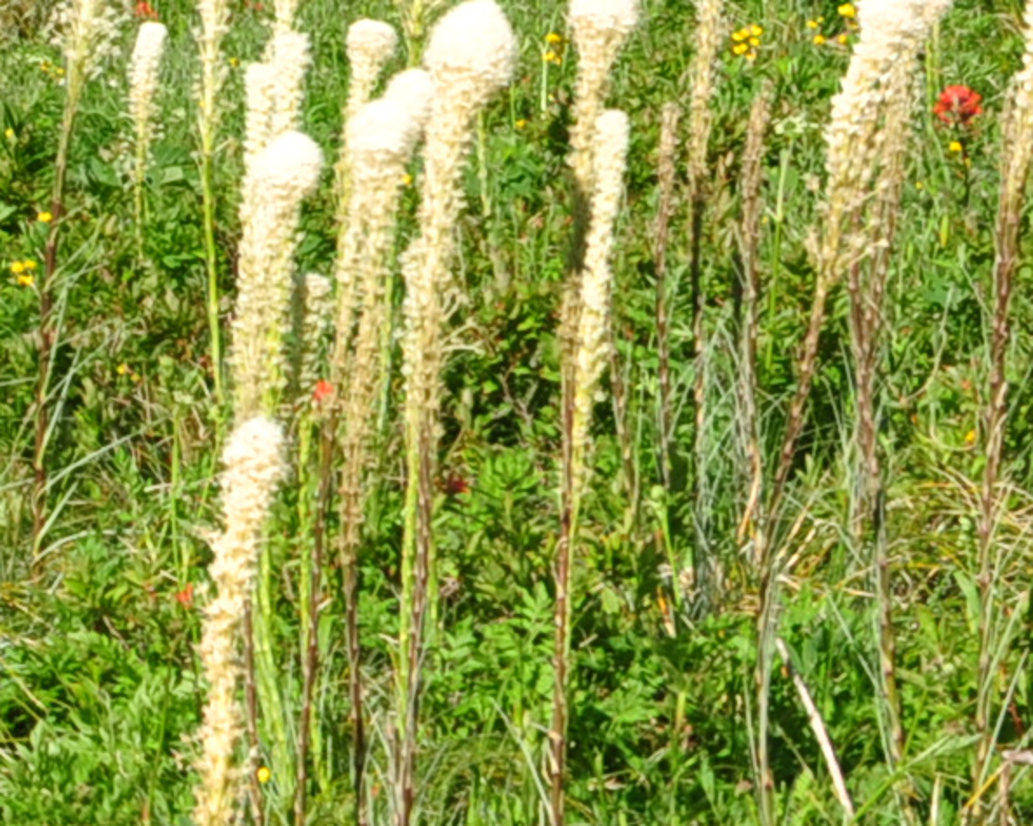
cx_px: -756
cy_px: 744
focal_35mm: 137
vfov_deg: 11.2
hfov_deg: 12.9
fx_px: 4188
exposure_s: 1/30
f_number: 11
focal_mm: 18
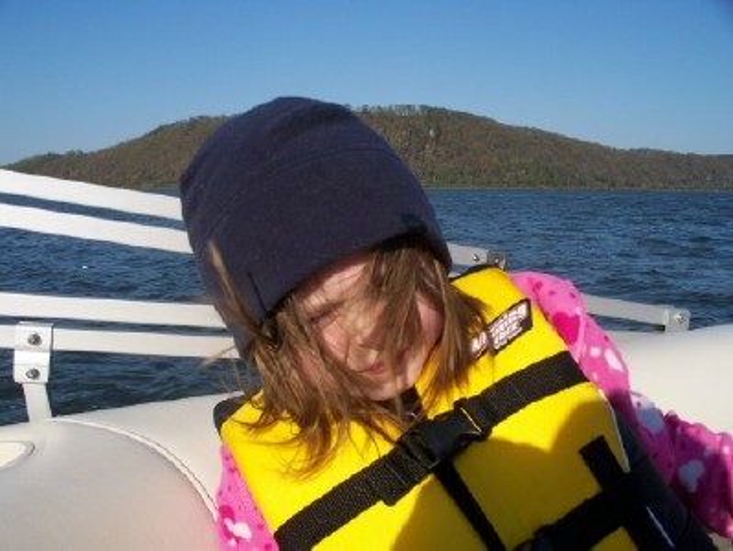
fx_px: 763
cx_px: 366
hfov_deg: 51.3
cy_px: 276
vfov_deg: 39.7
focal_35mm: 36
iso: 64
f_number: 5
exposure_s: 1/500
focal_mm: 7.54
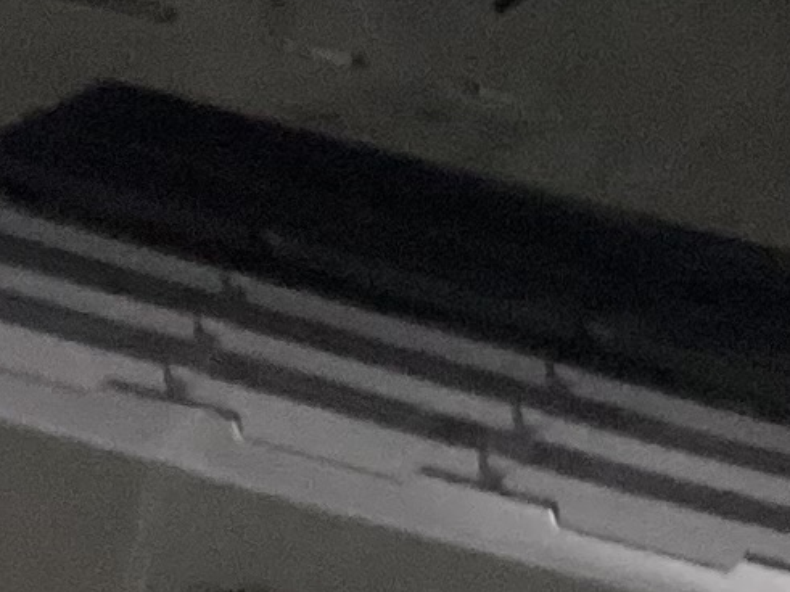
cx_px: 528
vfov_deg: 6.9
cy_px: -772
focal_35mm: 206
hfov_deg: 9.6
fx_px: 4700
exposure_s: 1/30
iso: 400
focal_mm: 3.3
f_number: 2.4
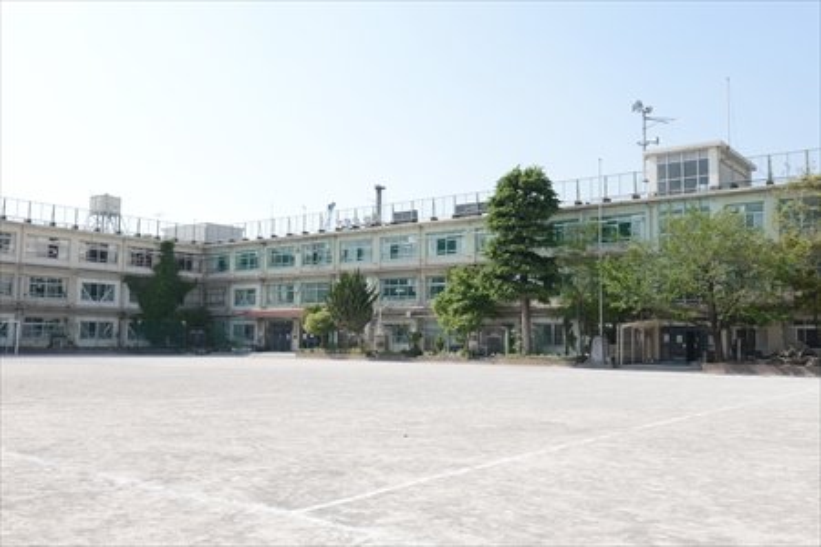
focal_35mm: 34
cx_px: 410
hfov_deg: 55.8
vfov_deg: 38.9
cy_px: 274
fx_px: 775
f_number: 11
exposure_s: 1/250
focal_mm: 34
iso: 250
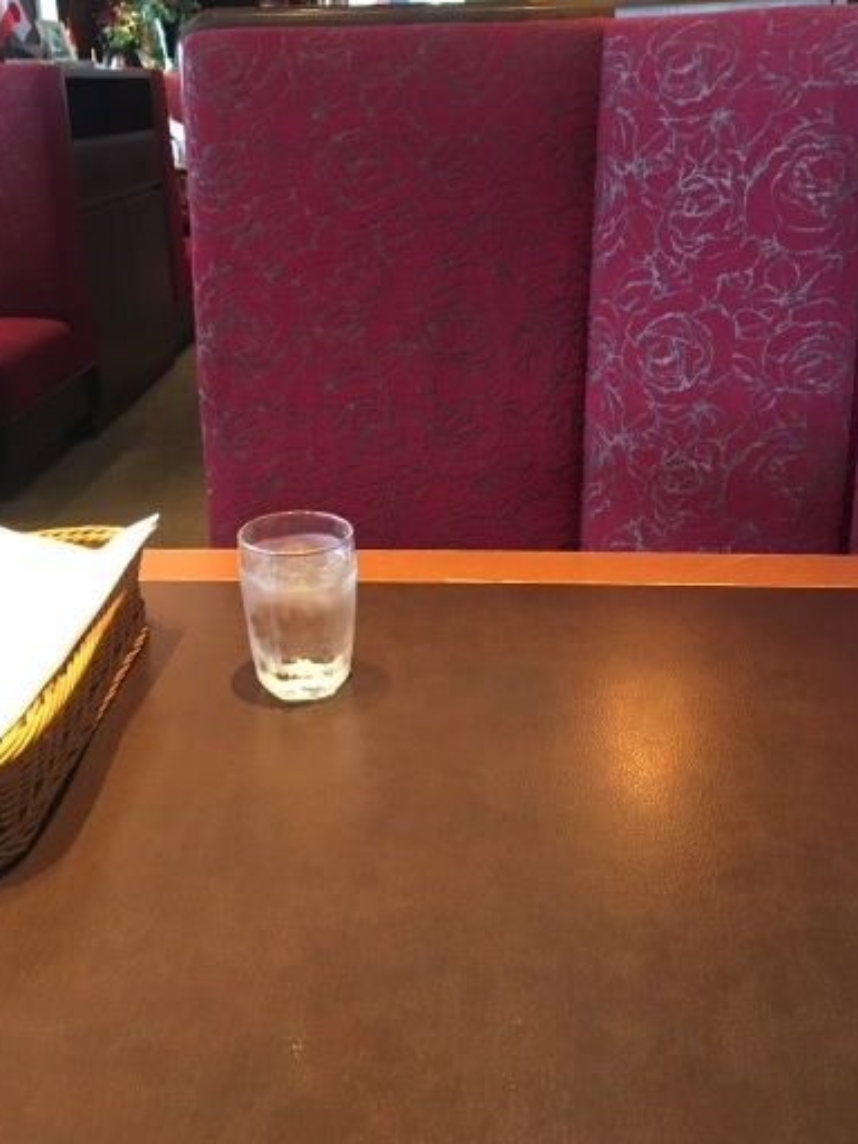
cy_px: 492
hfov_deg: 41.8
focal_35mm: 34
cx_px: 416
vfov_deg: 53.8
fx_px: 1124
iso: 200
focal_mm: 4.15
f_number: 2.2
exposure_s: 1/24
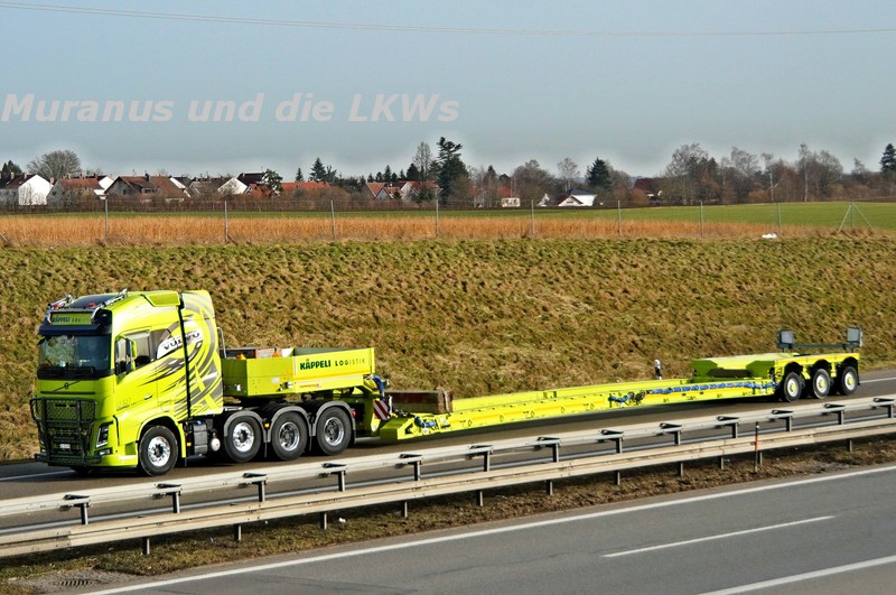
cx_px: 448
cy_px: 298
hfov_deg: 32.5
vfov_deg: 21.9
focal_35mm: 62
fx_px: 1536
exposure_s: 1/3200
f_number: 5.6
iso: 800
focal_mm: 41.2
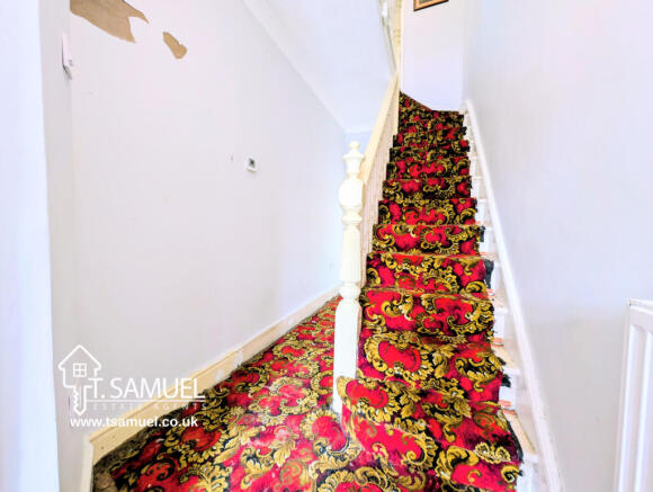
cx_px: 326
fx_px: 227
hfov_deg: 110.4
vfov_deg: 94.7
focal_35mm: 12
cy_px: 246
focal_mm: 2.23
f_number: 1.95
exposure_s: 1/26.2
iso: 123
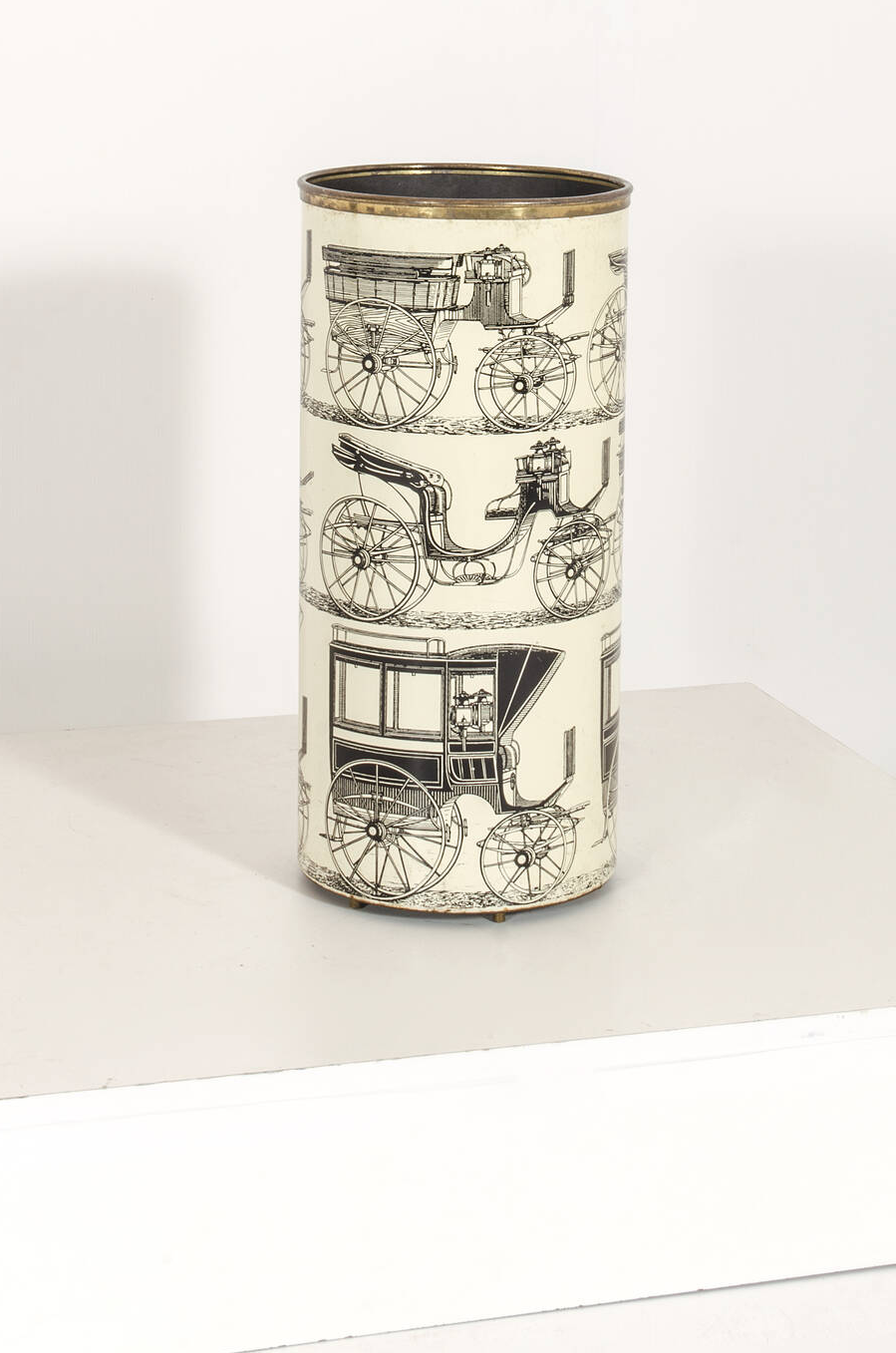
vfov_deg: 24.7
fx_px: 3066
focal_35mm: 82
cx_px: 461
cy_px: 438
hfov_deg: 16.6
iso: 100
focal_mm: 35
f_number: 16
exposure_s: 1/200
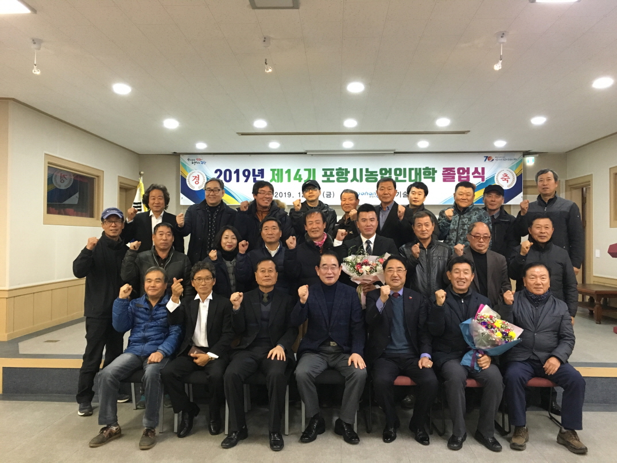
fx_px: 517
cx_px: 308
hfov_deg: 61.7
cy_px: 232
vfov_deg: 48.2
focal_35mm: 29
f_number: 2.2
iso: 200
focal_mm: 4.15
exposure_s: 1/30
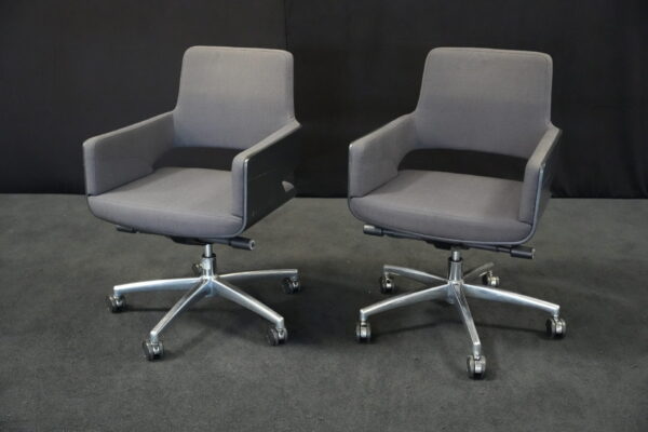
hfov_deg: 49.6
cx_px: 324
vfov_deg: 34.2
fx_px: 702
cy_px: 216
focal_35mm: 39
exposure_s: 1/125
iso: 12800
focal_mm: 39
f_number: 4
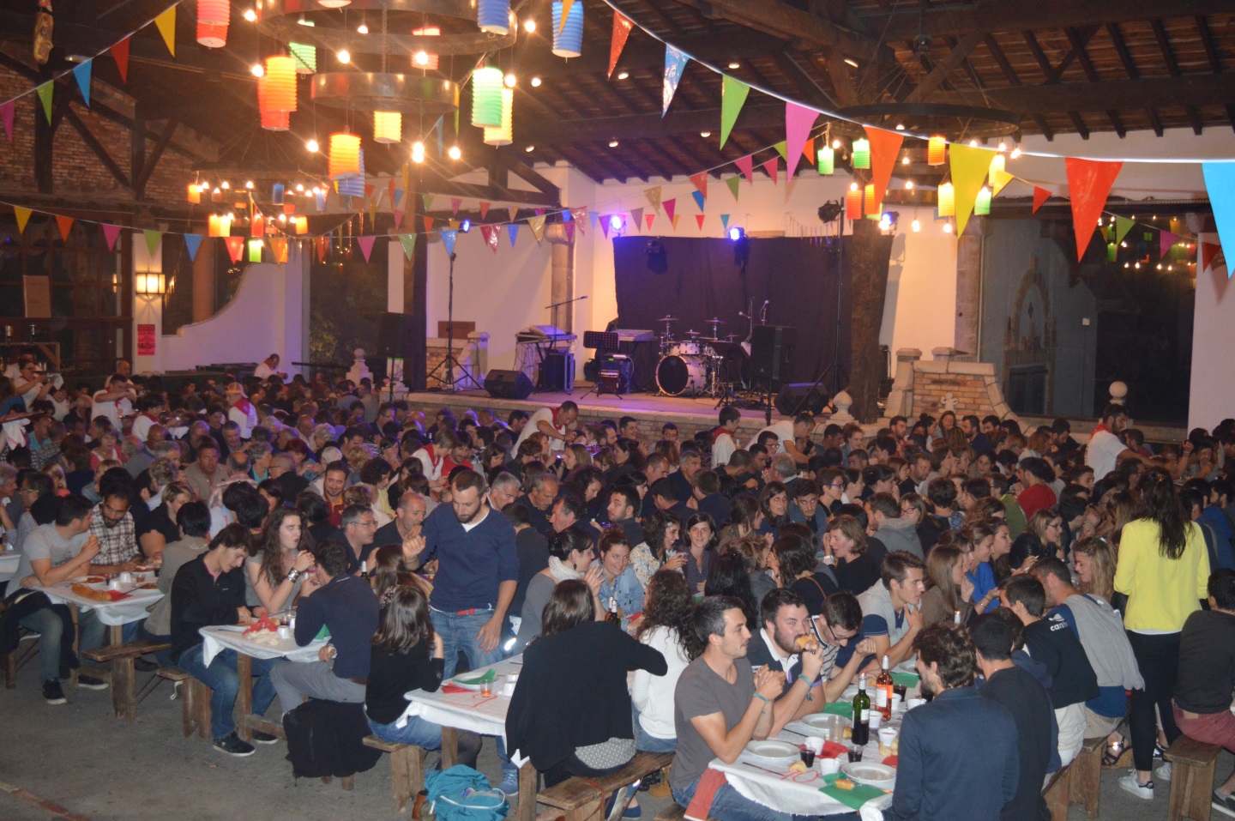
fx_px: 1285
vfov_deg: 35.4
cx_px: 618
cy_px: 410
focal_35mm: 38
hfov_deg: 51.3
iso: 1100
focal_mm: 25
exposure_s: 1/60
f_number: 4
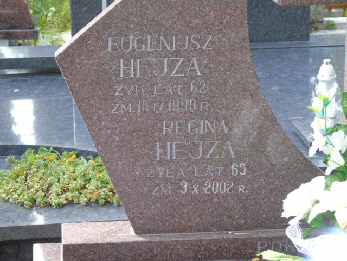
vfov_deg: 13.7
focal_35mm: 108
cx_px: 174
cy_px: 130
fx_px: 1083
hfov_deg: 18.2
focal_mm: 19
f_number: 4.4
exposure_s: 1/40
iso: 80
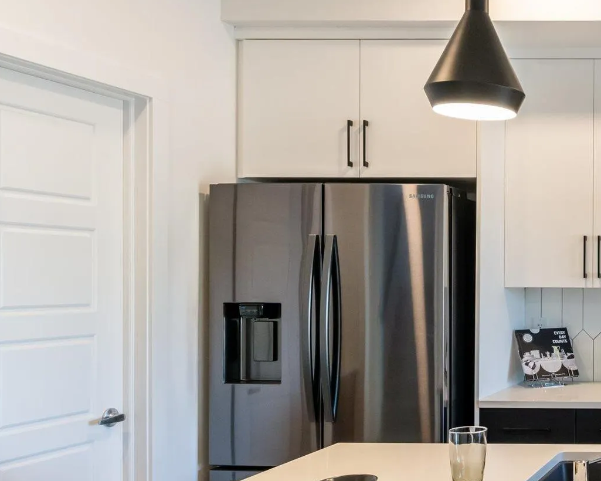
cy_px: 276
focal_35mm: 45
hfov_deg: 32.1
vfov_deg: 33.4
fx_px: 800
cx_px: 767
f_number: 8
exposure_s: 1/20
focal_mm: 16
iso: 800
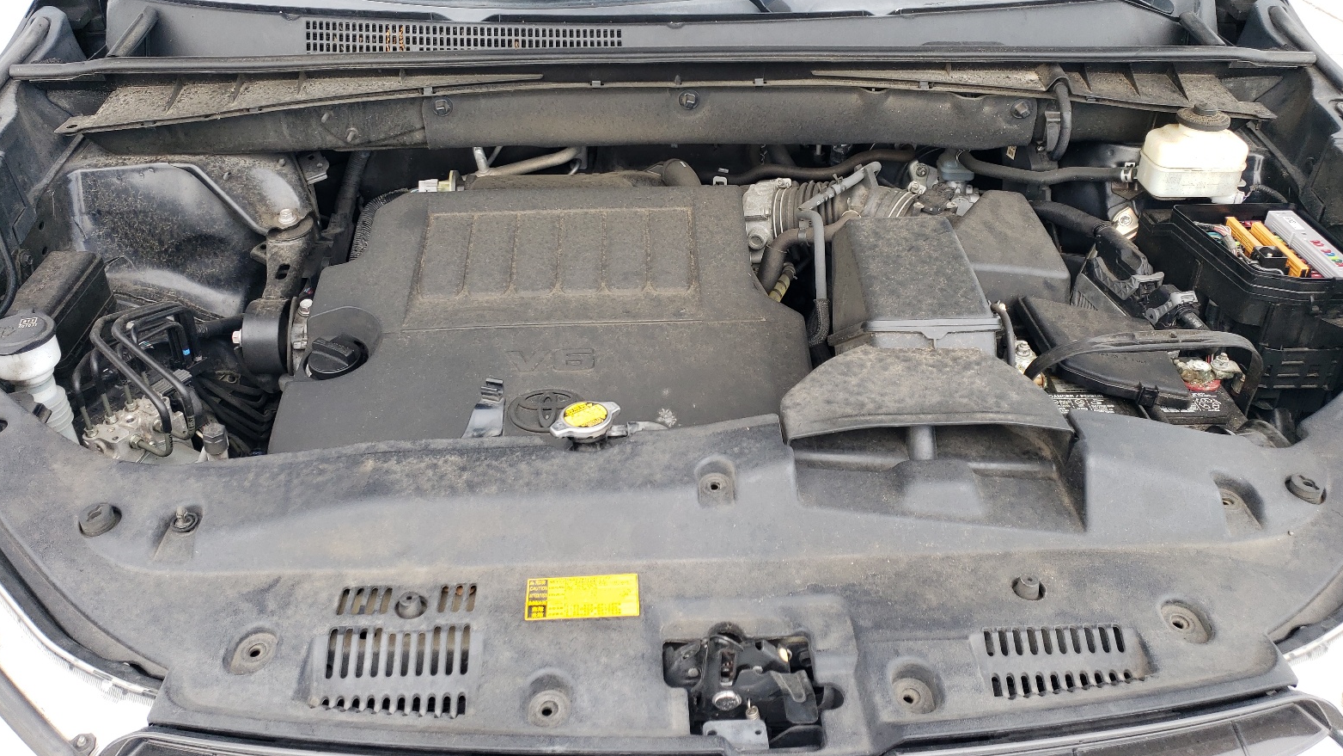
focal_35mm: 29
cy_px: 251
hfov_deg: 66.1
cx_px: 681
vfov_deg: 39.7
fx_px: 1033
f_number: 1.5
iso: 50
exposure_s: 1/208
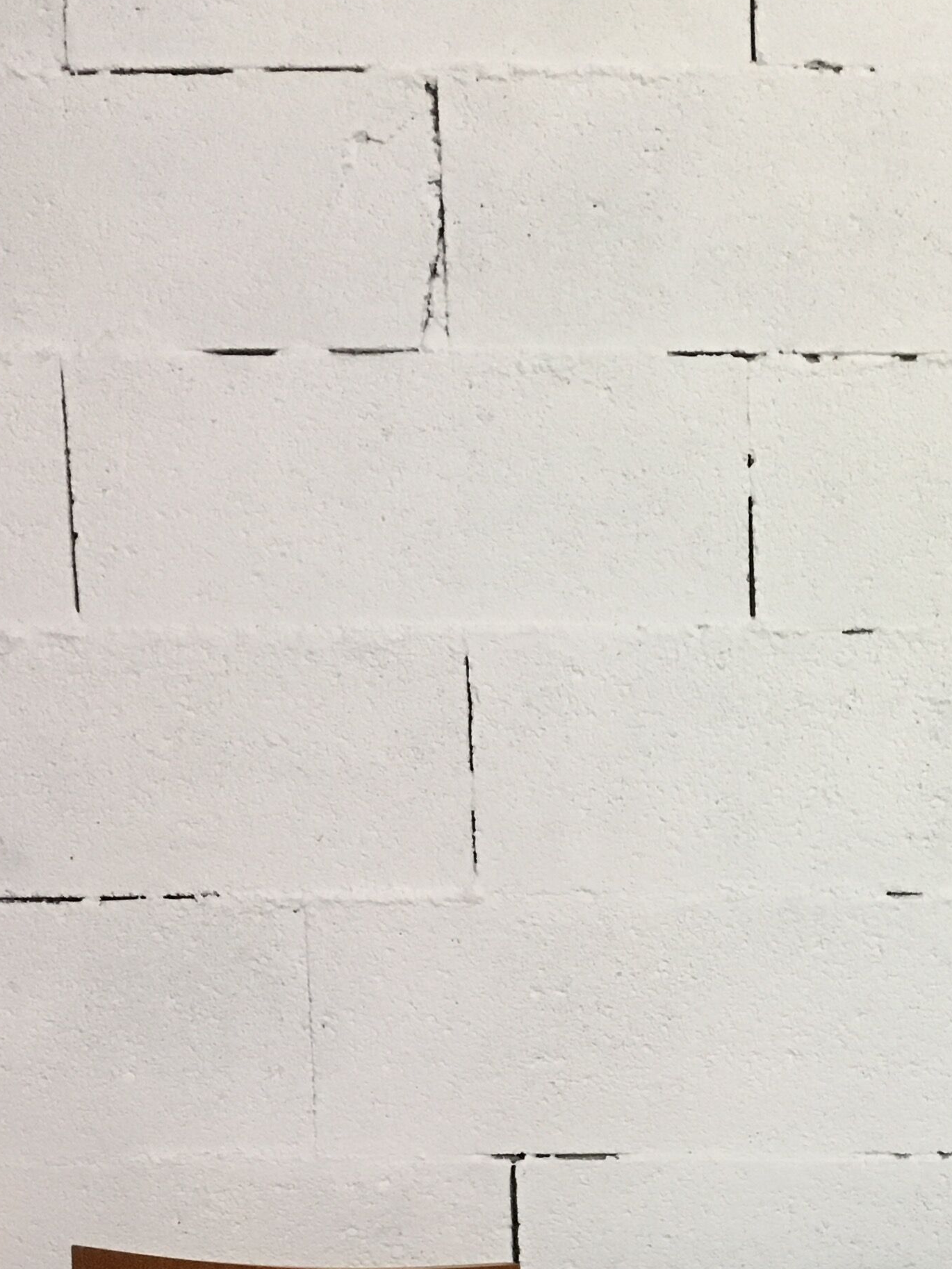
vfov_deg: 28.7
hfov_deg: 21.8
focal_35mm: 64
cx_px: 1031
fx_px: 2347
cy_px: 1224
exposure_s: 1/25
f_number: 2.2
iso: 200
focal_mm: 4.15
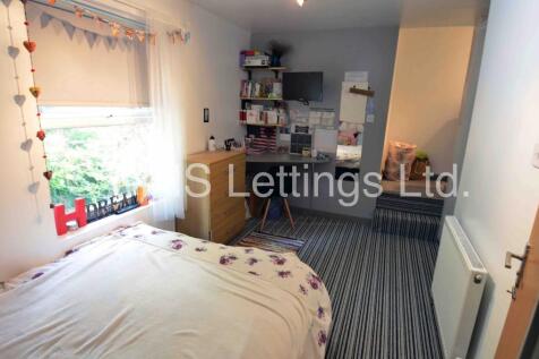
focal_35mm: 20
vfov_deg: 63.2
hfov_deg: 85.4
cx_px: 270
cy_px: 180
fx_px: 292
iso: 1000
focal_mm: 13
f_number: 8
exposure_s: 1/10
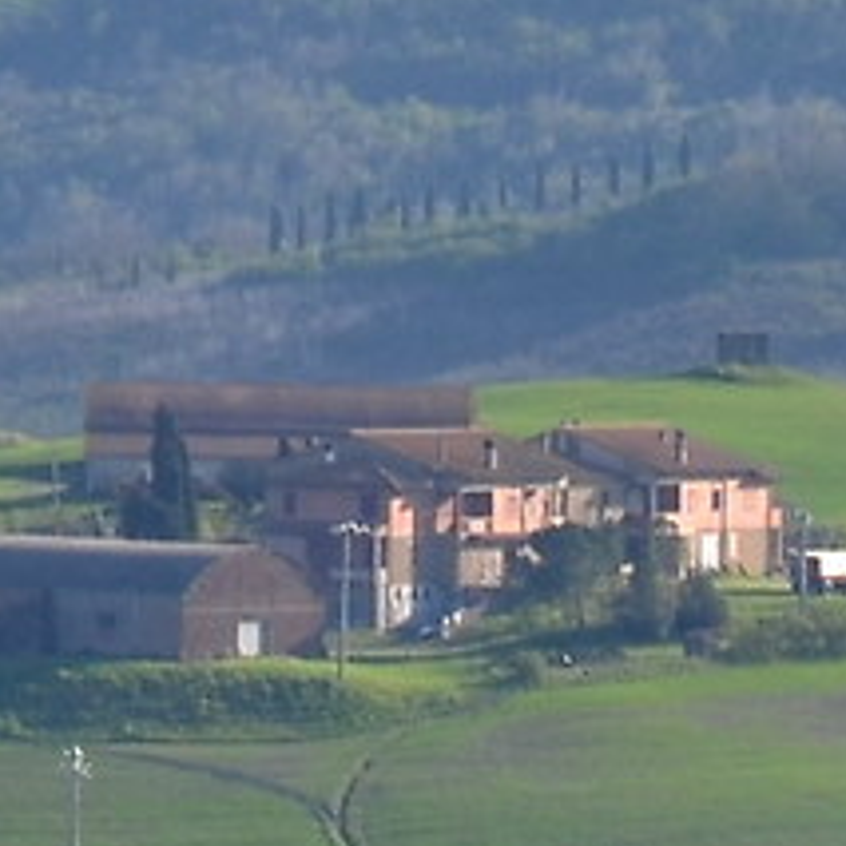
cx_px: 751
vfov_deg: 1.0
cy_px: 1519
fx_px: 49598
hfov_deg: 1.0
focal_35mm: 1794
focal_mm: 125
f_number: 11
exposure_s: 1/100
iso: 100
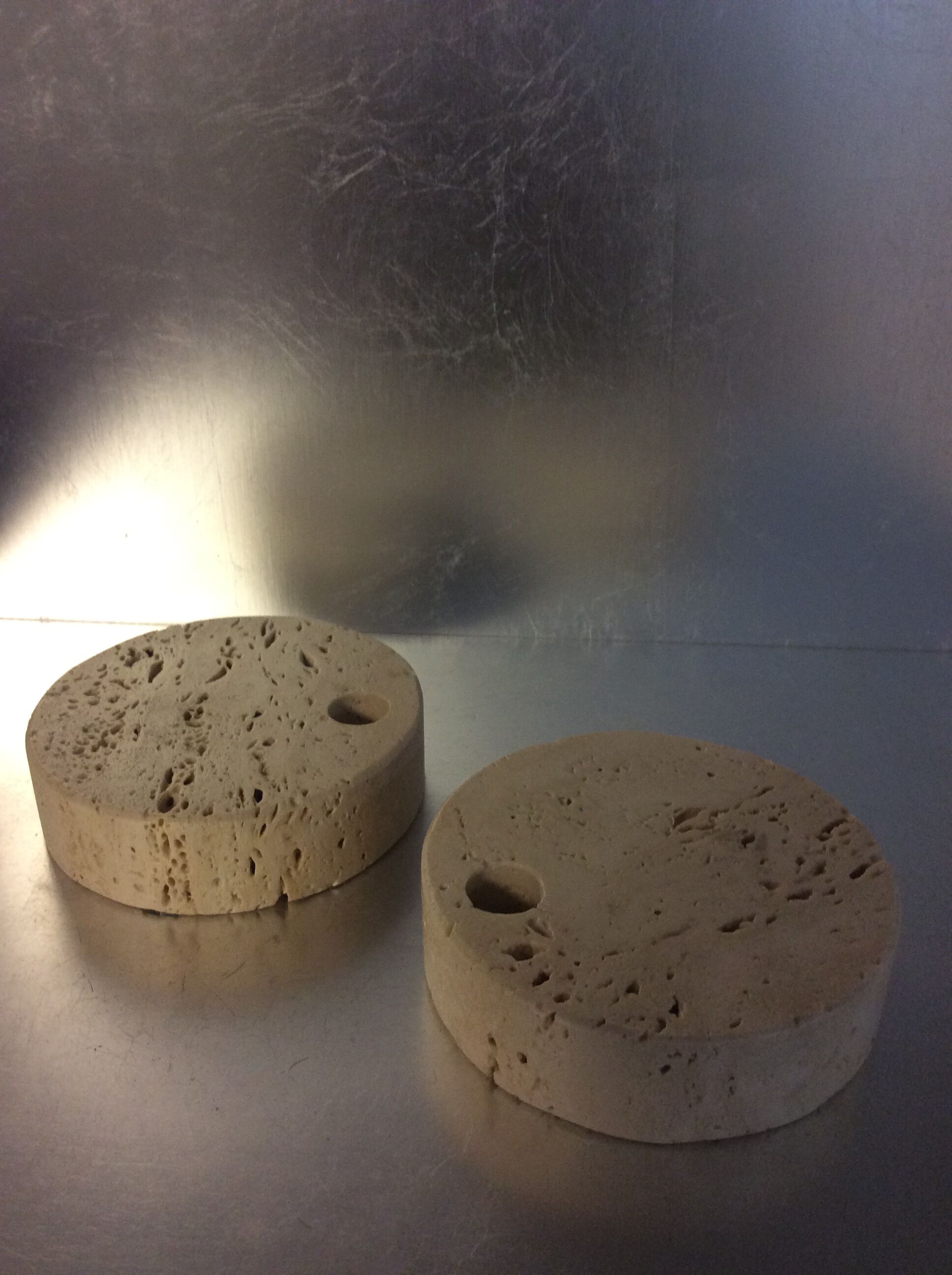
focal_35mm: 32
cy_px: 638
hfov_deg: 44.1
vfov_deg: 56.9
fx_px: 1177
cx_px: 476
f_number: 2.4
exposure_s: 1/25
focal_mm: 3.3
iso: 125
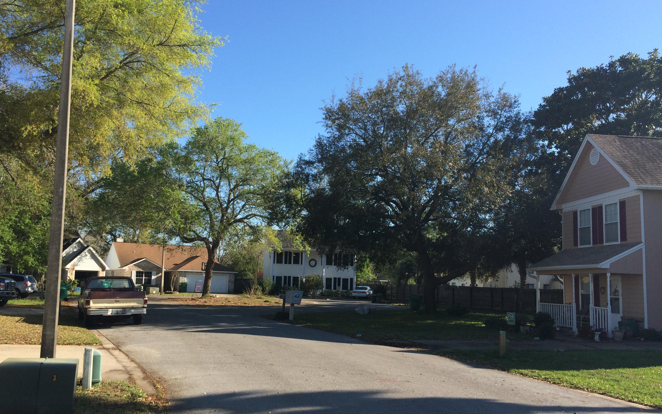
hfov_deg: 61.2
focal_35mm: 31
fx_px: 559
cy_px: 218
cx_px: 330
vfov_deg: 40.6
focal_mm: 4.15
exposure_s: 1/1172
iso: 32
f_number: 2.2
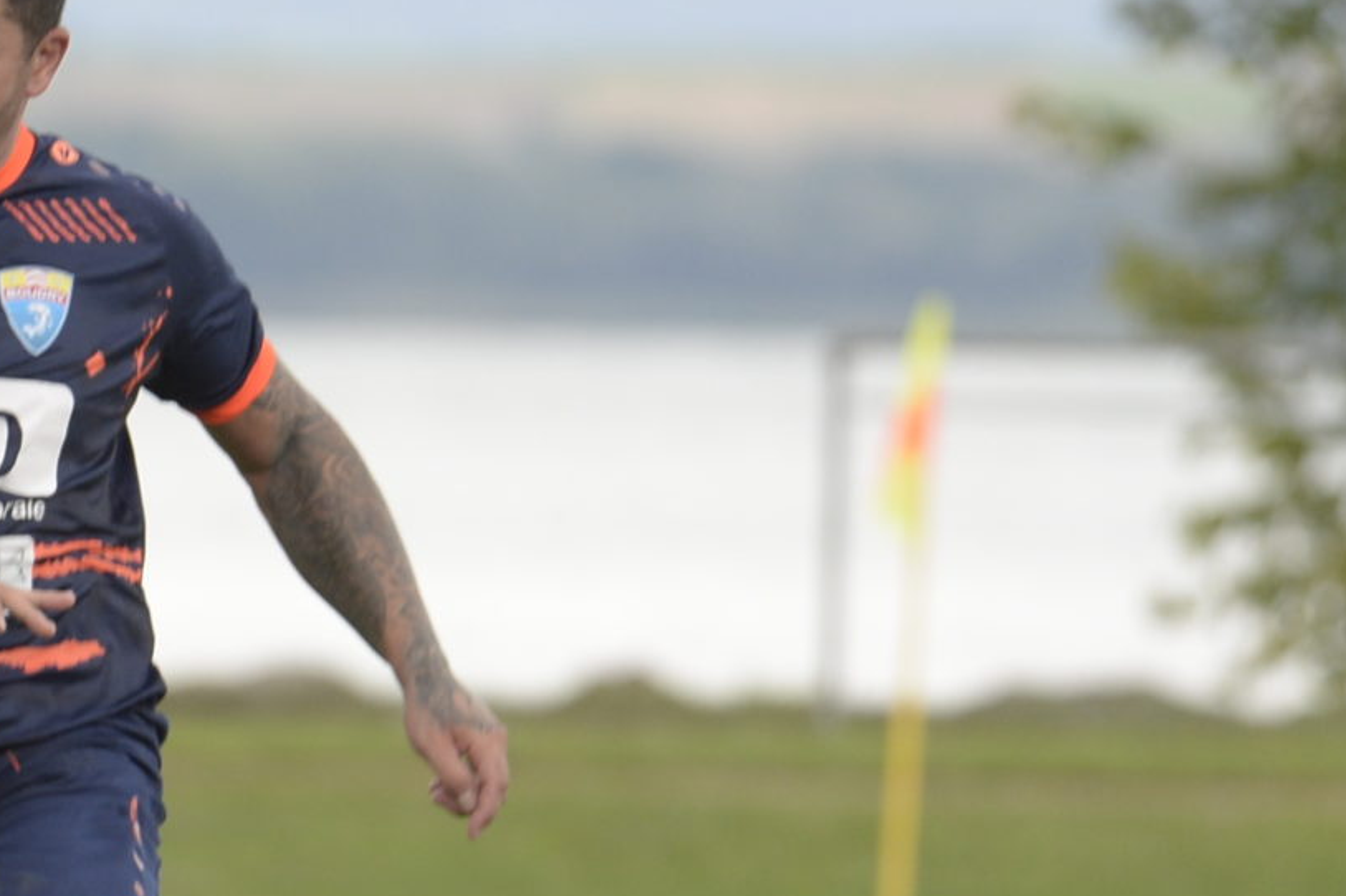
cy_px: 713
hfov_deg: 2.3
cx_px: -260
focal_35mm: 880
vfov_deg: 1.6
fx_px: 32887
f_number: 5.3
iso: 1100
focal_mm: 280
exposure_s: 1/640
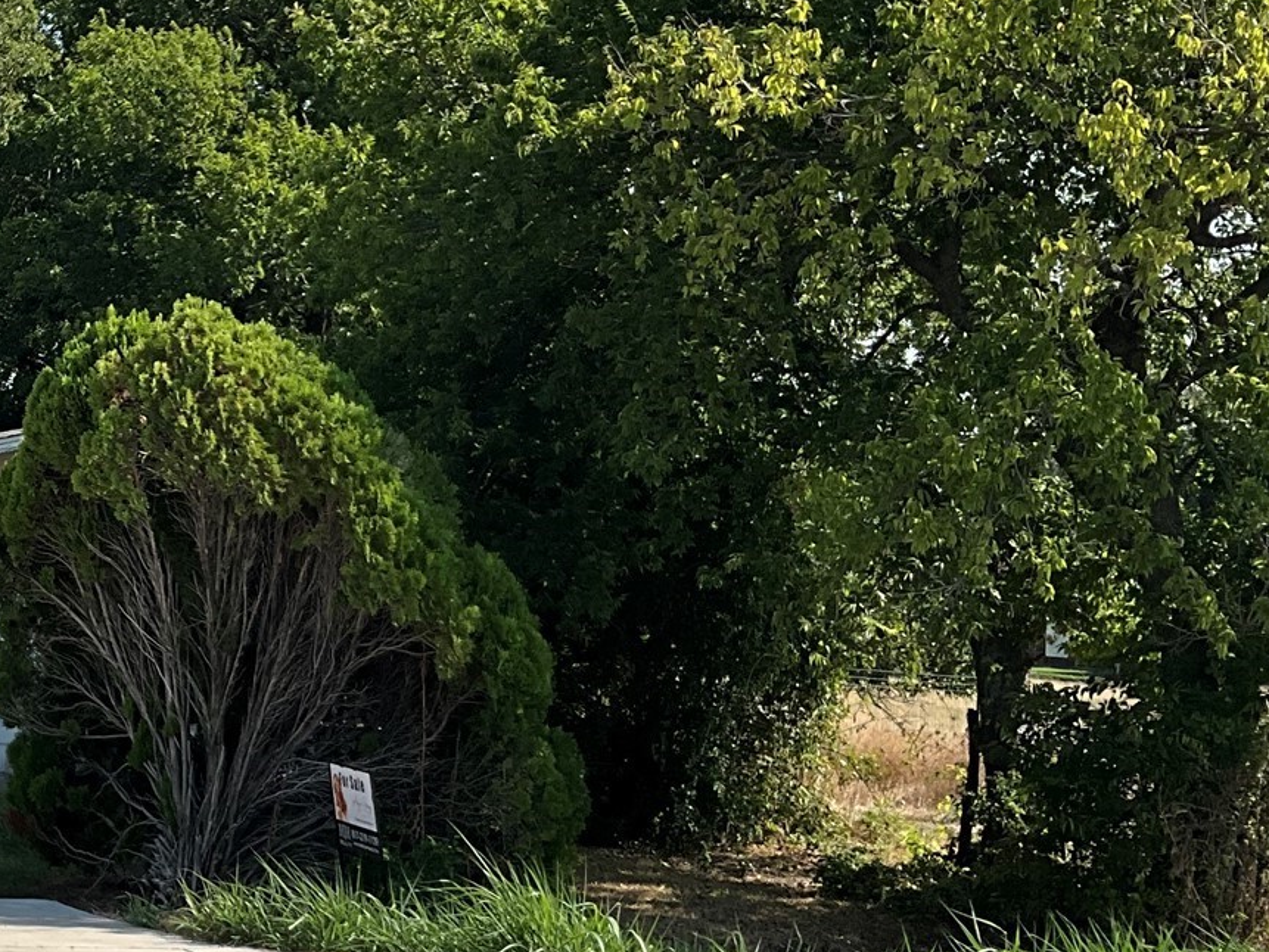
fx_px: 2530
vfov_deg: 21.3
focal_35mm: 69
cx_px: -60
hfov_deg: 26.4
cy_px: 439
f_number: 1.8
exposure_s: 1/2058
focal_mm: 3
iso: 25
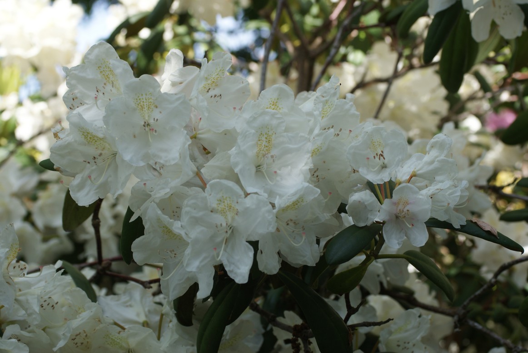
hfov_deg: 27.0
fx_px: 1101
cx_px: 264
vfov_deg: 18.2
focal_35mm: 75
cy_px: 176
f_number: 6.3
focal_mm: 50
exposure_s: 1/125
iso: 100
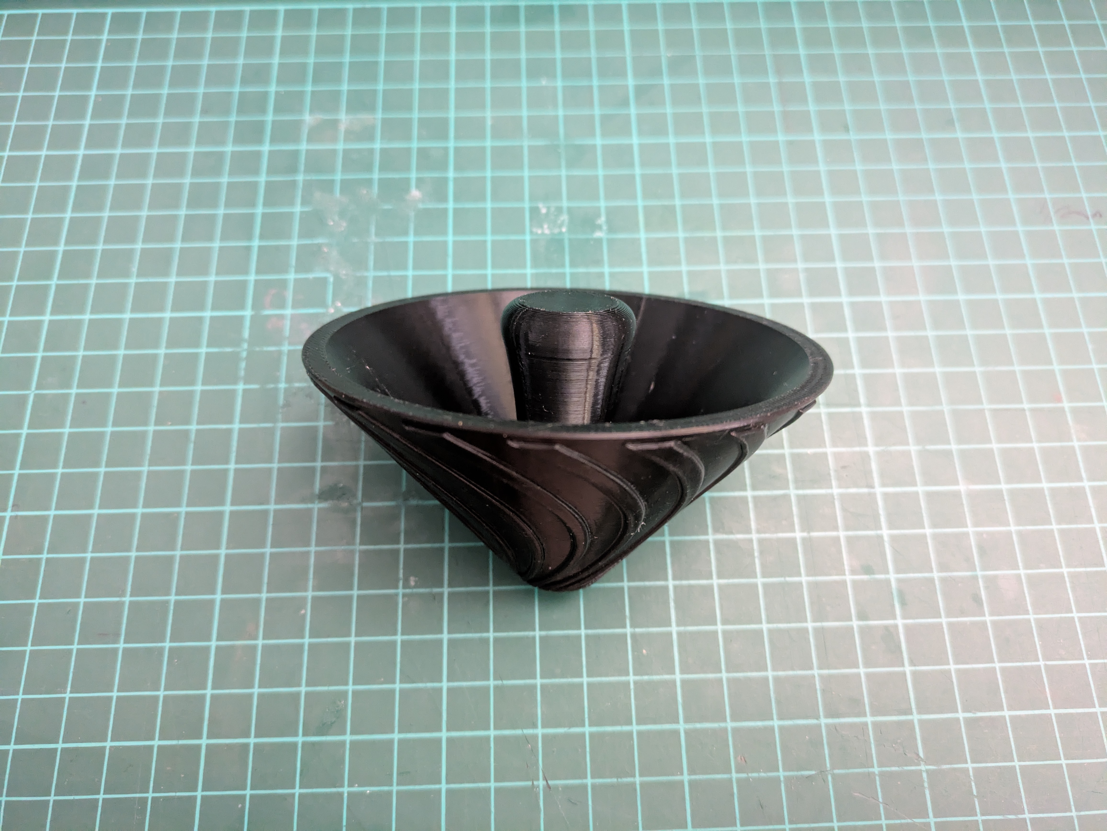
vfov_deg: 54.9
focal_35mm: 25
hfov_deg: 69.4
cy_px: 416
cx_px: 554
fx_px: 800
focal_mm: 5.43
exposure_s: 1/25
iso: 1776
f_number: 1.89
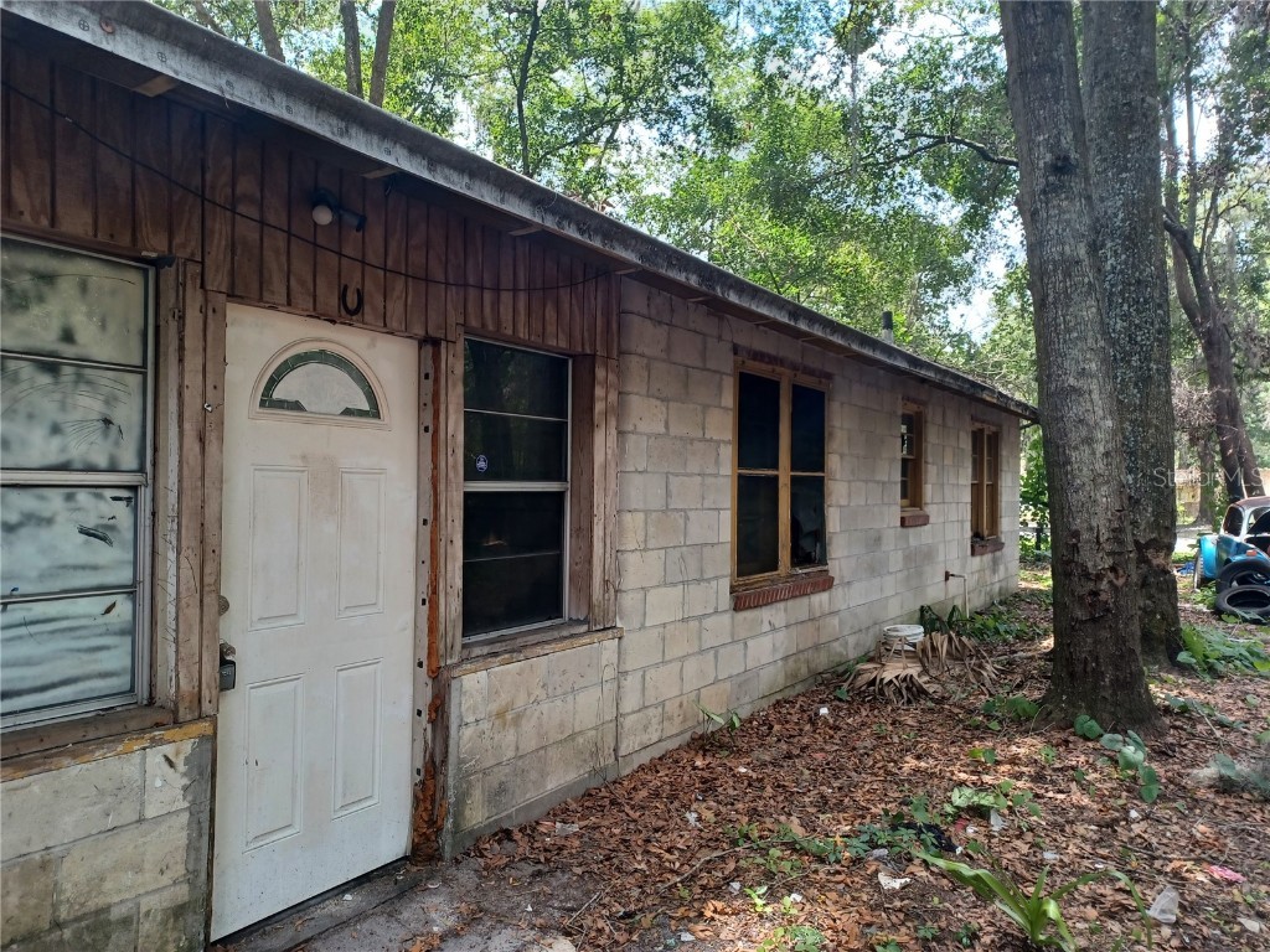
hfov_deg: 69.4
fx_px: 917
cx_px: 635
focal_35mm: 25
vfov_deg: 54.9
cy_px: 476
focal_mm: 4.6
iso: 50
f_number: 1.8
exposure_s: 1/60
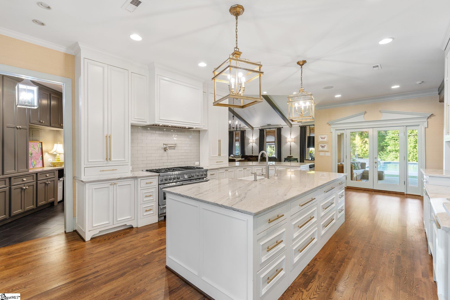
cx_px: 225
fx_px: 200
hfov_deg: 96.7
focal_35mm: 16
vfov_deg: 73.7
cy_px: 150
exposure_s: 1.3
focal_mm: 16
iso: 200
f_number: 9
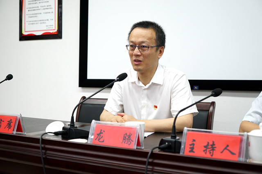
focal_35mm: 46
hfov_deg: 42.7
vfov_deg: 29.3
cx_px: 131
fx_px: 335
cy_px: 87
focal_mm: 46
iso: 640
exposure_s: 1/50
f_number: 4
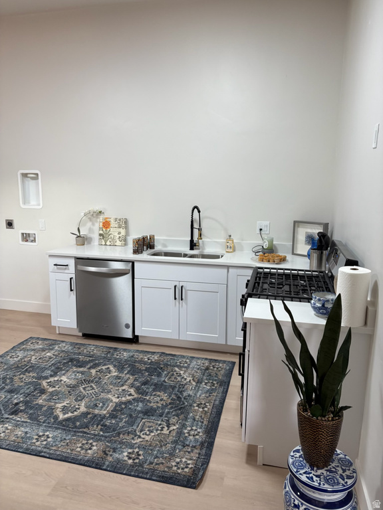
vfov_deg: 67.3
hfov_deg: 53.1
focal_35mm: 26
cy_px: 255
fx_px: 384
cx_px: 192
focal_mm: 5.96
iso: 125
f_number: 1.6
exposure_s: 1/120
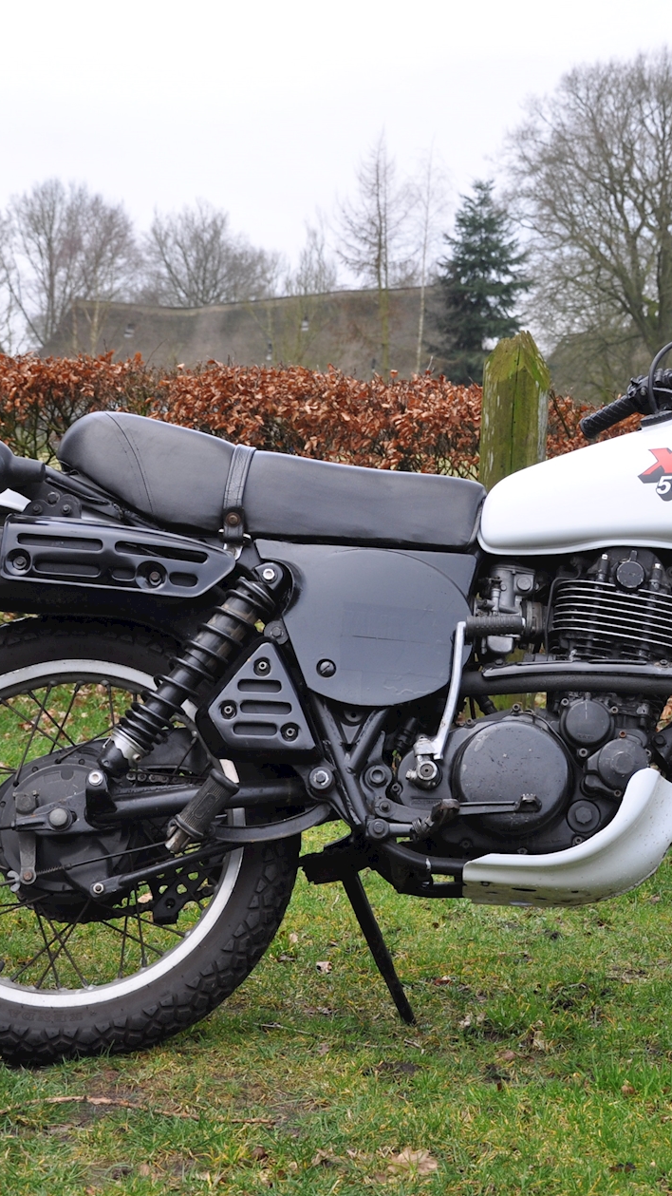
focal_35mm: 84
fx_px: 2655
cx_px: 572
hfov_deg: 14.3
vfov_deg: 25.4
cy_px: 600
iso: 200
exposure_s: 1/60
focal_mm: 35
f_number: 8
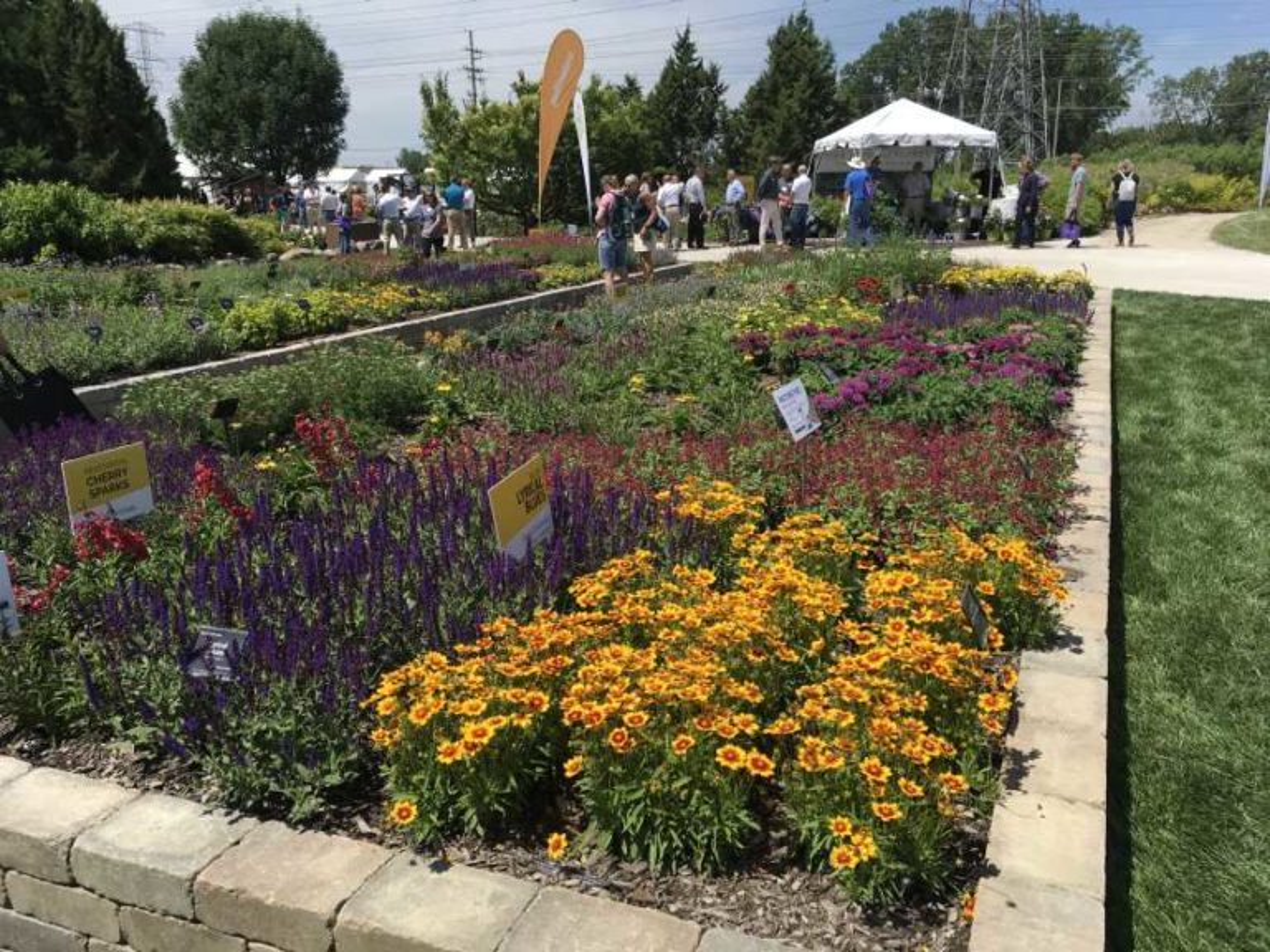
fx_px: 1064
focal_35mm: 29
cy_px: 476
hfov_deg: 61.7
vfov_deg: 48.2
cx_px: 635
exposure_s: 1/1923
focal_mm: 4.15
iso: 25
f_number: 2.2
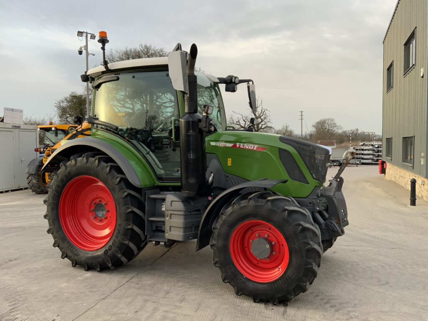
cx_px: 214
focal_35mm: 29
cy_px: 160
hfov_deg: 61.7
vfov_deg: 48.2
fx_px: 359
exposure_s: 1/171
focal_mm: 3
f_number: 1.8
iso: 16
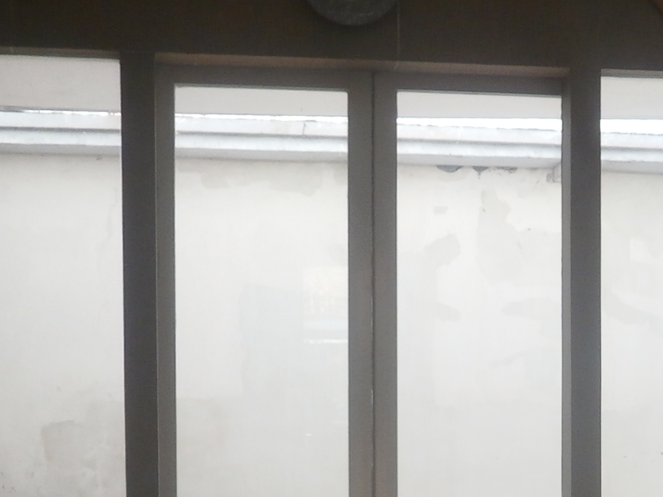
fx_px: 1705
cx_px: 599
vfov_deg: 16.1
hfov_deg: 21.5
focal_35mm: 89
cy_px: 538
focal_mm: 4.7
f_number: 2.8
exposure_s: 1/125
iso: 100
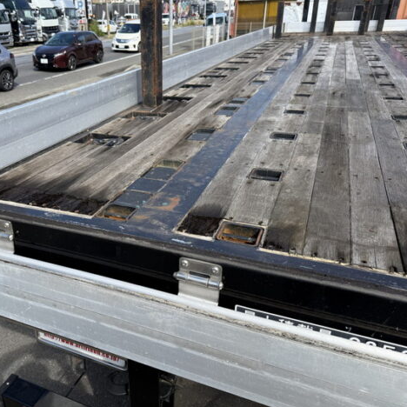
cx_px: 136
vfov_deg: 55.6
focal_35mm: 29
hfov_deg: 54.5
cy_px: 201
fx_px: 386
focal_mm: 6.76
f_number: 1.78
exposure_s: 1/2169
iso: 80
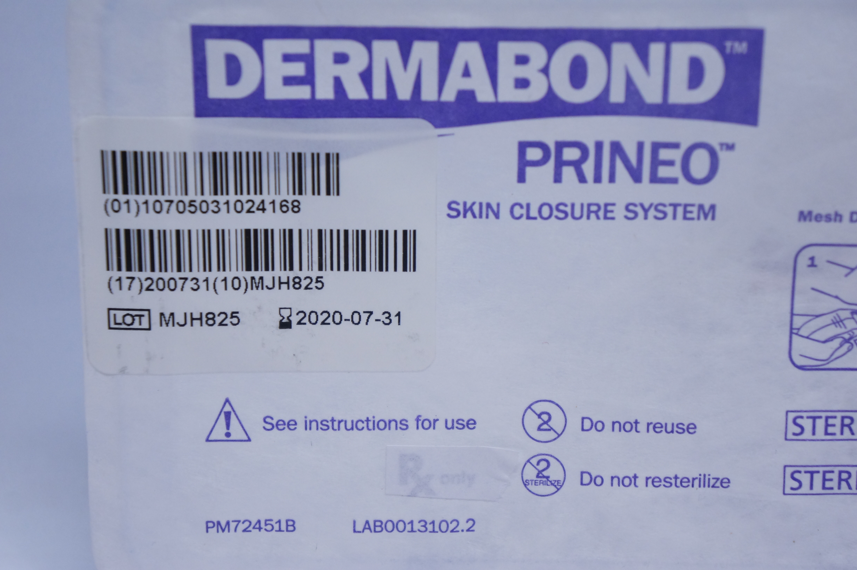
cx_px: 428
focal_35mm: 76
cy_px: 285
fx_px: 1819
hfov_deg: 26.5
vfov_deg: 17.8
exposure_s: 1/160
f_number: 5
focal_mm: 51
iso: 800
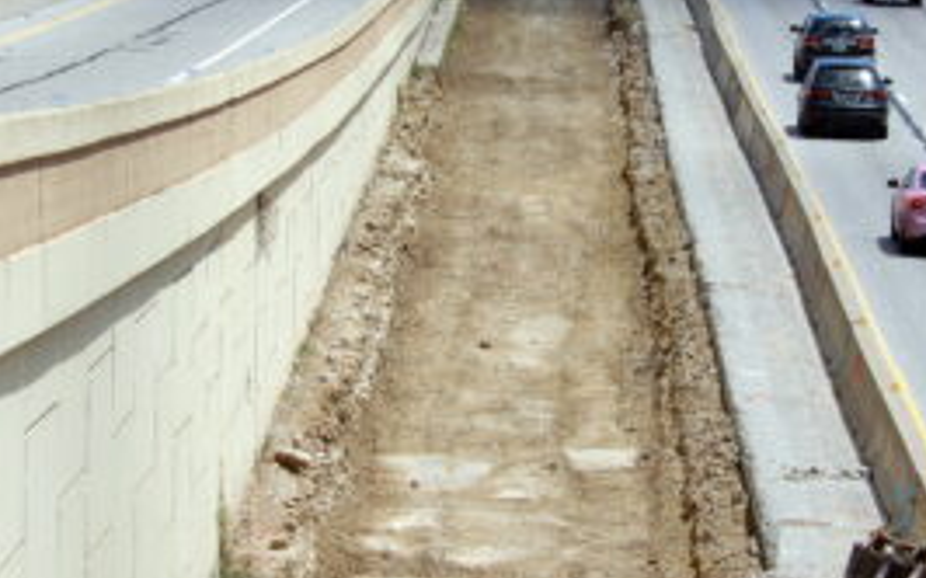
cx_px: 526
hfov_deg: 8.0
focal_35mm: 263
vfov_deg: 5.0
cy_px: 237
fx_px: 6634
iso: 80
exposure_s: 1/640
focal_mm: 29.4
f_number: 5.6
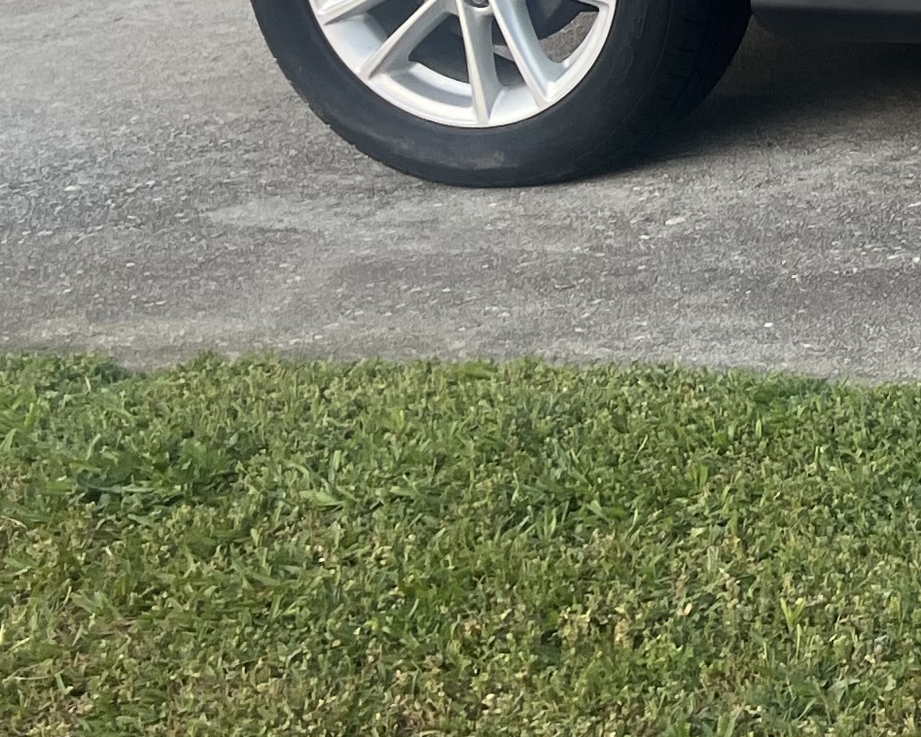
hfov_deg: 15.0
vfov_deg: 13.7
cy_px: -229
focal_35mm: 108
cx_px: 1747
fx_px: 2944
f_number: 1.6
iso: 40
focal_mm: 5.1
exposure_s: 1/122
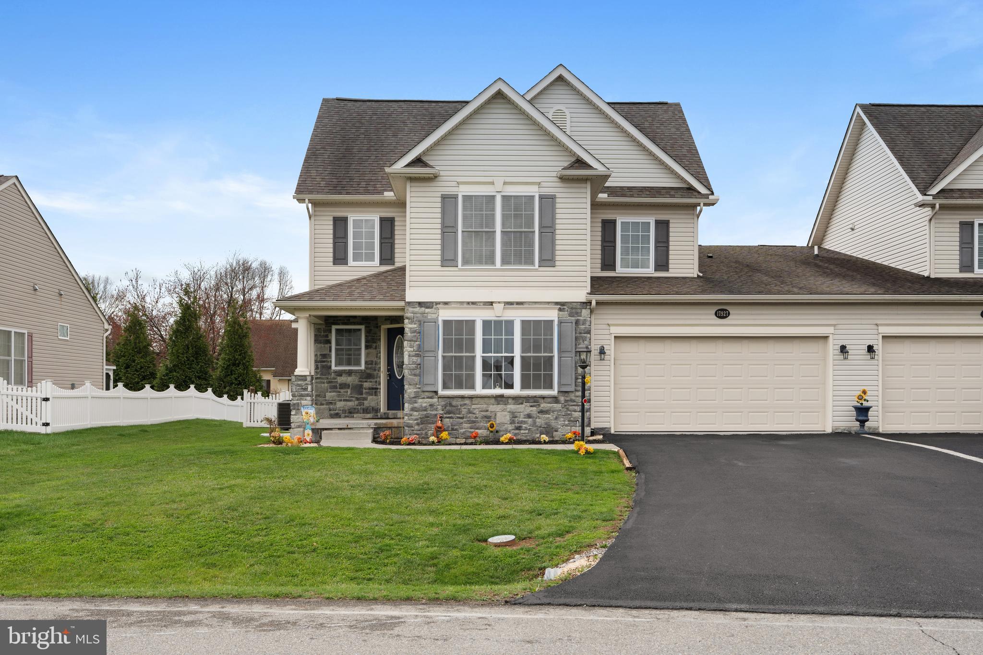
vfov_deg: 37.8
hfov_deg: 54.4
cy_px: 328
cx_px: 492
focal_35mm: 35
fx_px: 956
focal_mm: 35
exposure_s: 1/500
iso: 320
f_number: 6.3
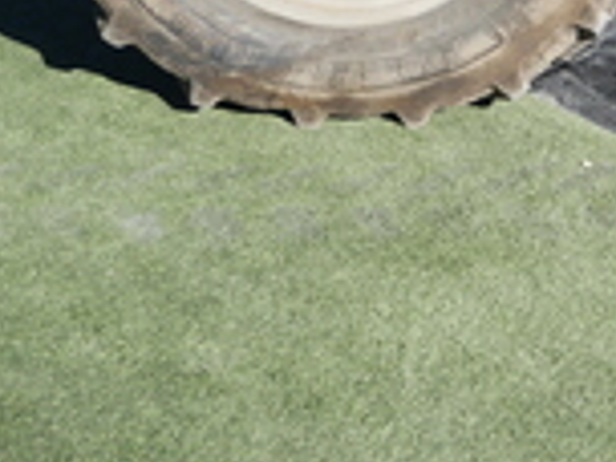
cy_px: -324
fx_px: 1797
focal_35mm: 101
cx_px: 910
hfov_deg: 17.6
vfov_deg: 13.4
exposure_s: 1/1000
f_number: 3.5
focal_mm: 14
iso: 200
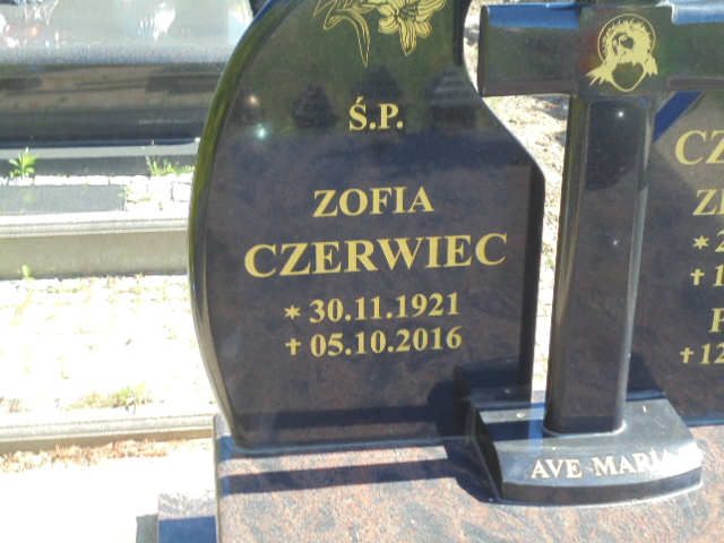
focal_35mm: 56
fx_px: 1171
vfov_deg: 26.1
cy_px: 272
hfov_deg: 34.3
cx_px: 362
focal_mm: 10.1
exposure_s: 1/100
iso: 100
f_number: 5.2
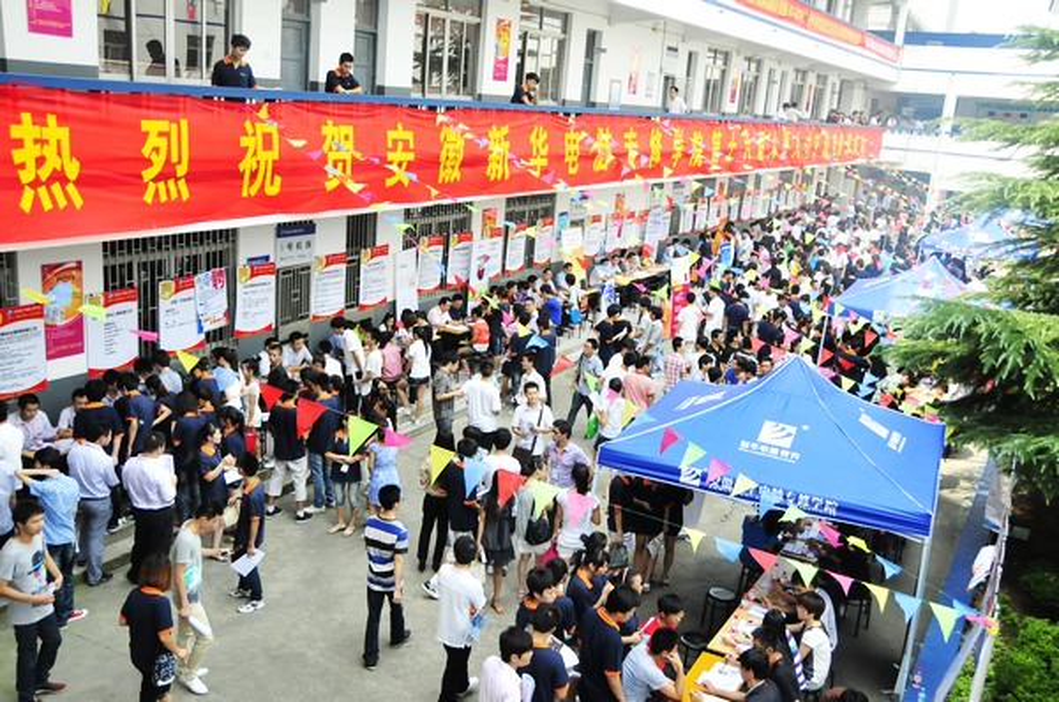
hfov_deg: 53.2
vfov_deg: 36.8
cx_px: 530
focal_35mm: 36
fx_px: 1057
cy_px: 351
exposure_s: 1/1250
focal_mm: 24
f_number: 4
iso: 900
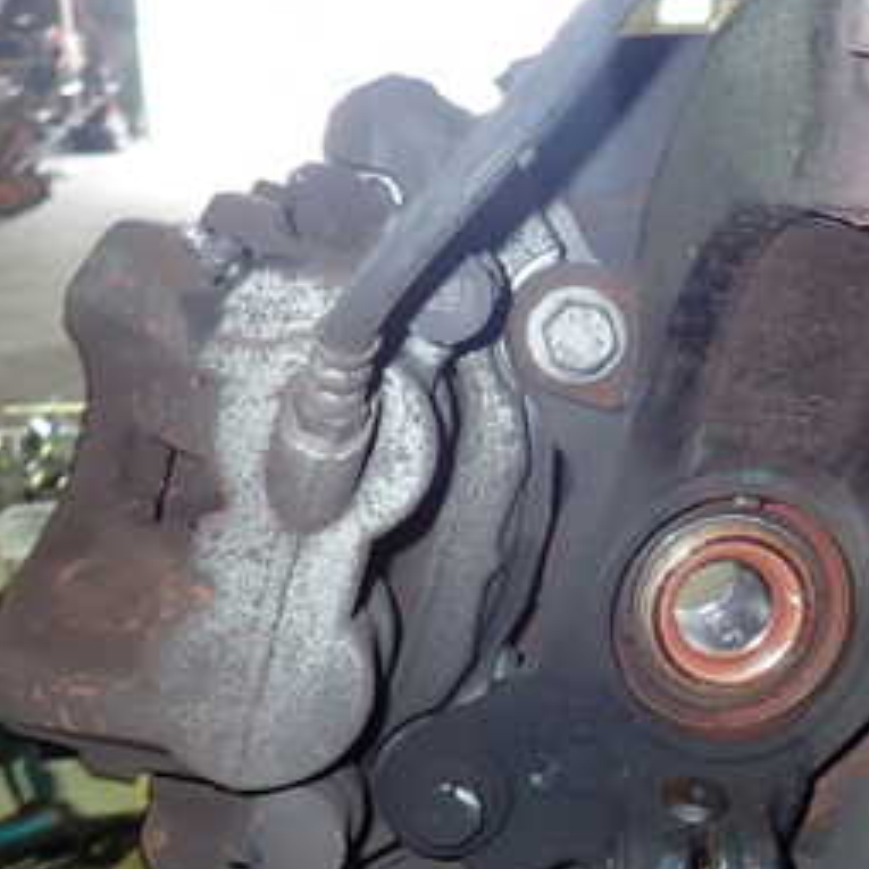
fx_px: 1477
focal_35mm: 52
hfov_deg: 30.6
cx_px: 855
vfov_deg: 32.7
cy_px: 535
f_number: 2
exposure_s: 1/30
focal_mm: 4.5
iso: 200
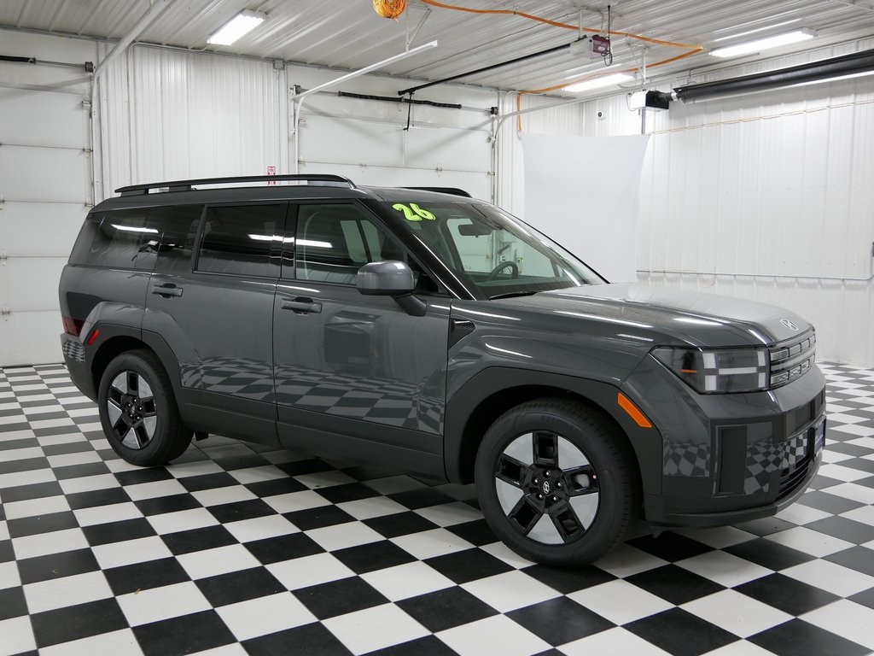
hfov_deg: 54.0
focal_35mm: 34
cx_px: 437
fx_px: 858
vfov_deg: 41.8
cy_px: 328
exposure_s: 1/60
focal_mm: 17
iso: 500
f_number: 3.8
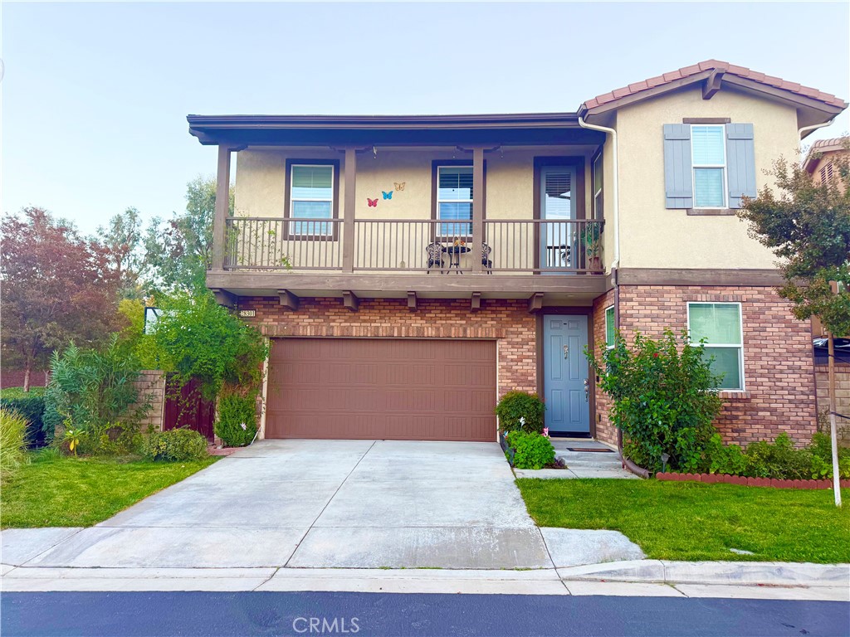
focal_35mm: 24
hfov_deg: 71.6
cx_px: 425
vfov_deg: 56.8
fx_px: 589
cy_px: 318
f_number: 1.78
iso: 100
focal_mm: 6.76
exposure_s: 1/244
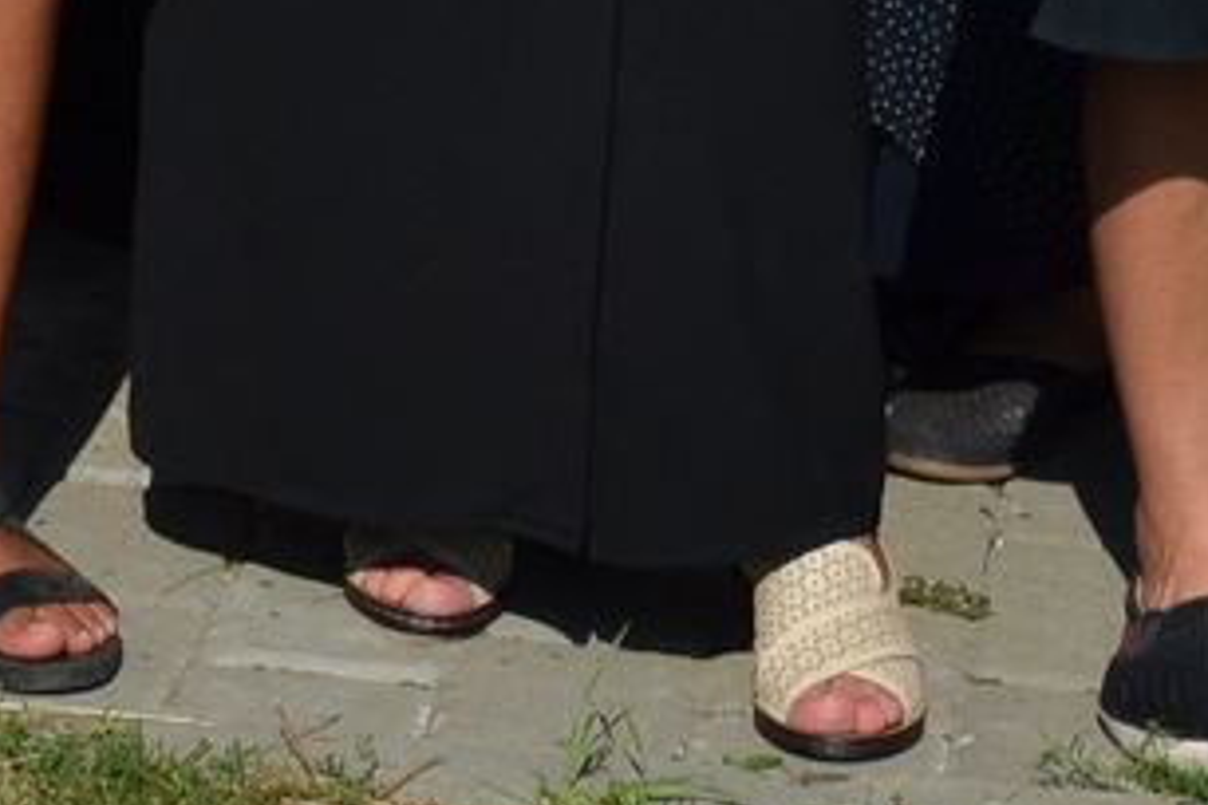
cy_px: -1034
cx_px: 722
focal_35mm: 245
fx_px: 8220
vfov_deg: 5.4
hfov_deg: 8.4
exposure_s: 1/320
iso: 100
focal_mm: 26
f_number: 9
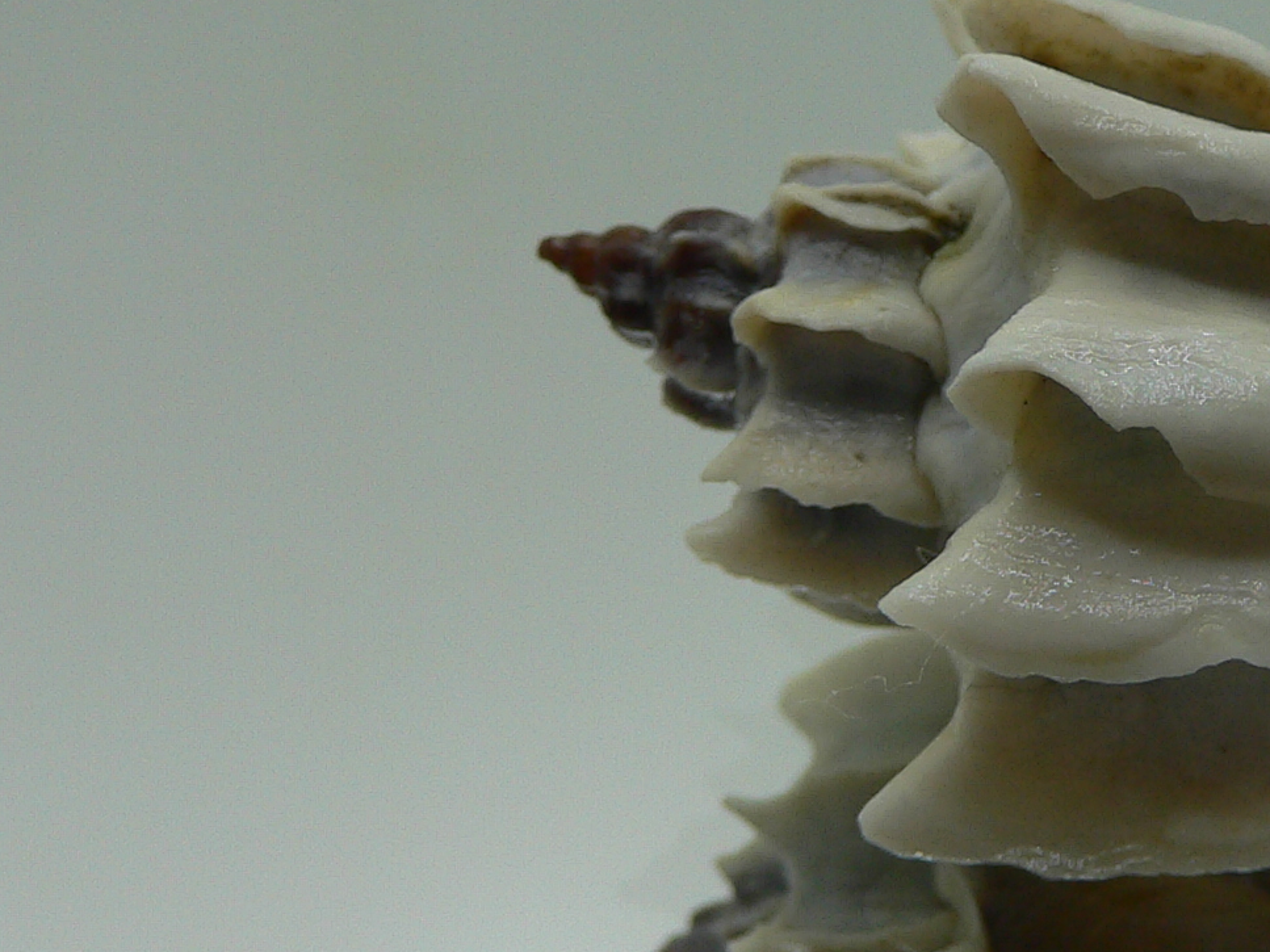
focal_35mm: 73
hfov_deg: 25.6
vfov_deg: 20.2
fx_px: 2678
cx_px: 1217
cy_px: 479
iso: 80
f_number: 2.8
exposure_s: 1/100
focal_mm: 4.6
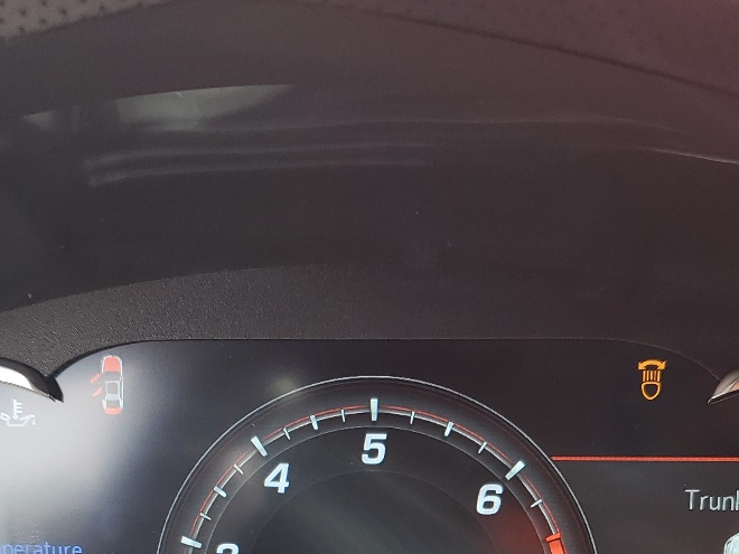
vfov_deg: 21.8
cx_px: 370
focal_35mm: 63
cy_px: 636
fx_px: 1345
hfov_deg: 30.7
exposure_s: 1/141
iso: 50
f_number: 1.5
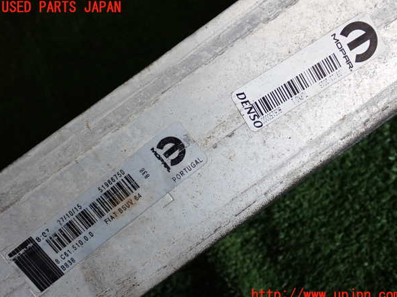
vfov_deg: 34.3
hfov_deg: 44.8
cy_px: 152
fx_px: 481
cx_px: 201
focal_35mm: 42
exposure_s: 1/125
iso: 250
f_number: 2.8
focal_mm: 7.31
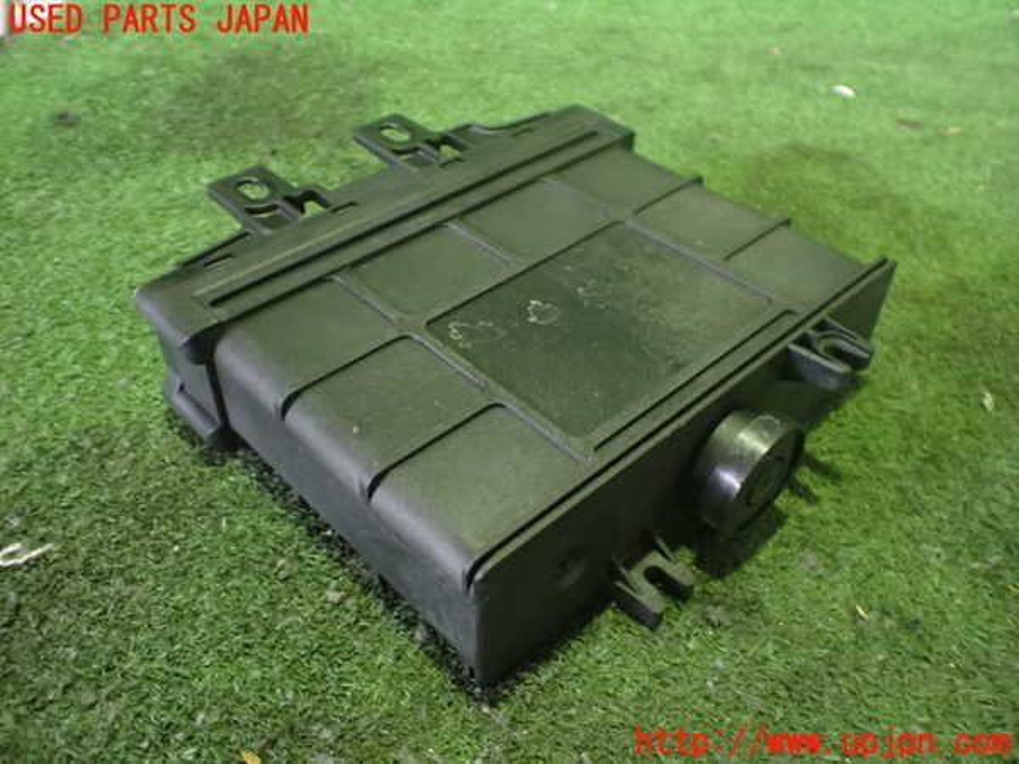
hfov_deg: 60.0
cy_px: 382
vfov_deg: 46.8
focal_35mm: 30
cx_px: 510
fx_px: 883
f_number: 2.3
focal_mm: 5.4
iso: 1250
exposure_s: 1/30
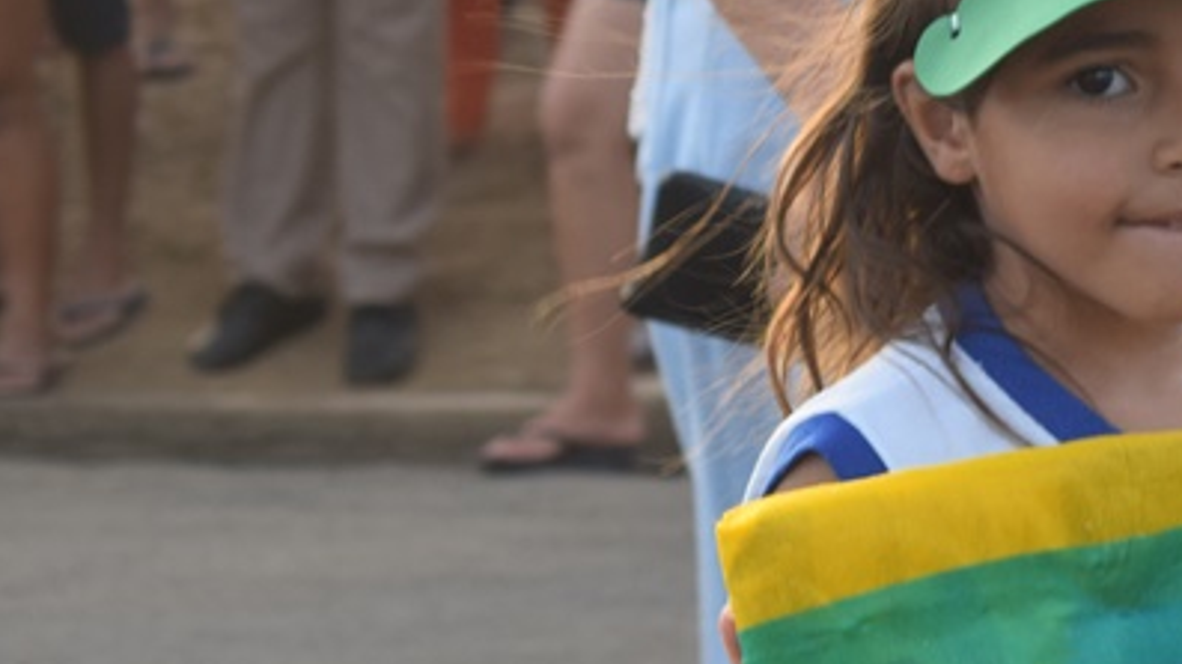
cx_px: 1188
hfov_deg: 10.4
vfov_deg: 5.9
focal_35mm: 206
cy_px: 630
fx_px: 6454
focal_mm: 52
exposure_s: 1/125
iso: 400
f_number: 5.6
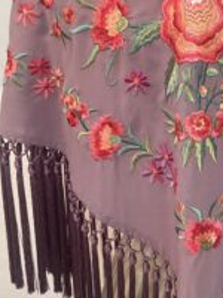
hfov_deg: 26.9
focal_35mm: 52
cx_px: 207
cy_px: 95
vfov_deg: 36.4
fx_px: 447
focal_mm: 5.7
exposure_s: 1/50
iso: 64
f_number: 1.5
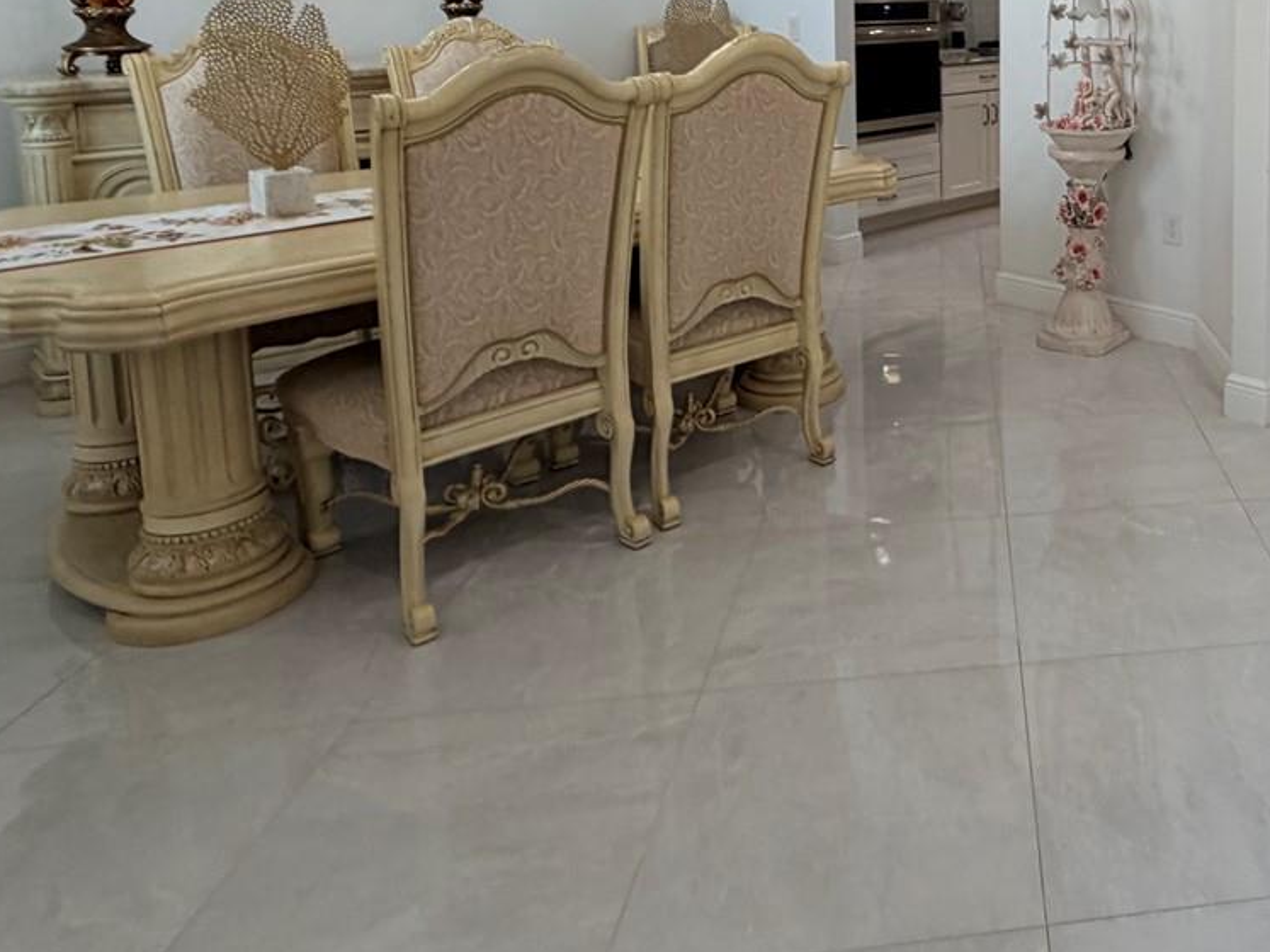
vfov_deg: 43.0
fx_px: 1100
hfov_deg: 53.2
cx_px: 1122
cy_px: 102
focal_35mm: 30
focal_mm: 2.22
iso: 125
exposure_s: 1/120
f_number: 2.2
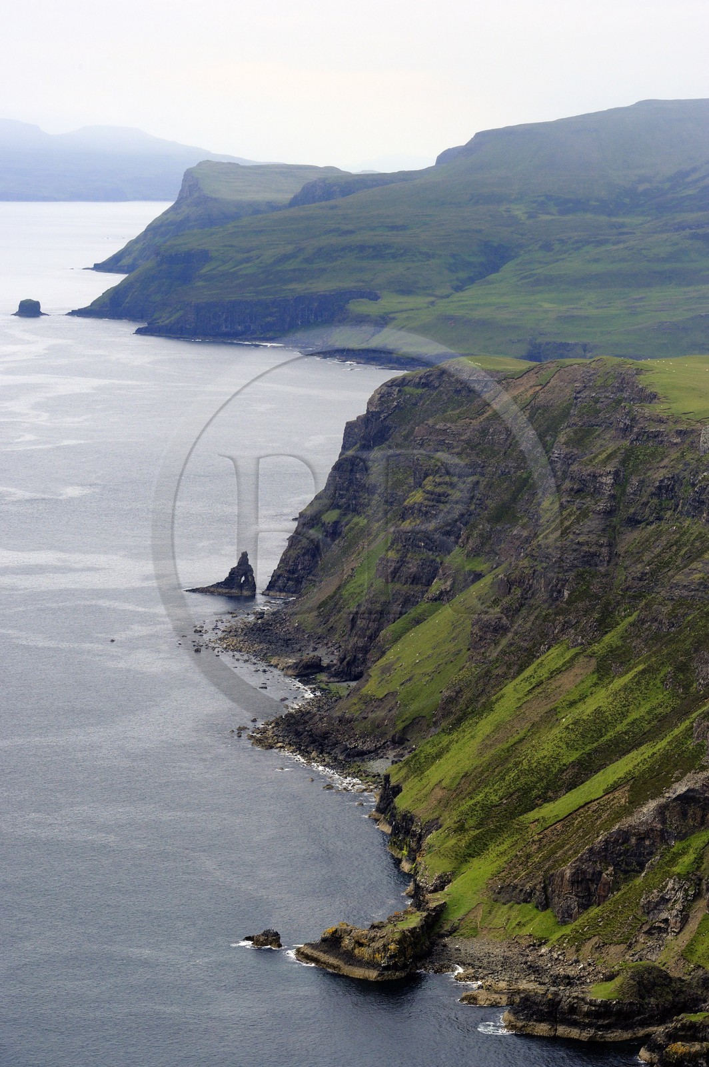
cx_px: 354
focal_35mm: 125
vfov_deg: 16.4
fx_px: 3699
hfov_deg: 10.9
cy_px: 534
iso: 800
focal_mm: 125
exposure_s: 1/800
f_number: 10
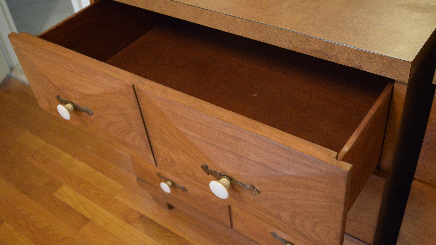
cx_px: 218
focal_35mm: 41
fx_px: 474
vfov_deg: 29.0
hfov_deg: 49.4
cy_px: 118
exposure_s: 1/60
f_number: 4
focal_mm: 26
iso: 3600
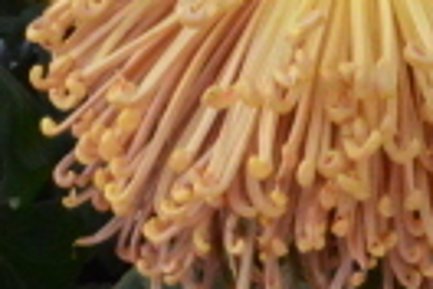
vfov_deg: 4.0
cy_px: -744
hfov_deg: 6.3
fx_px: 3921
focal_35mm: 326
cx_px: 56
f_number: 22
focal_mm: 28
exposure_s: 1/250
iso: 3200
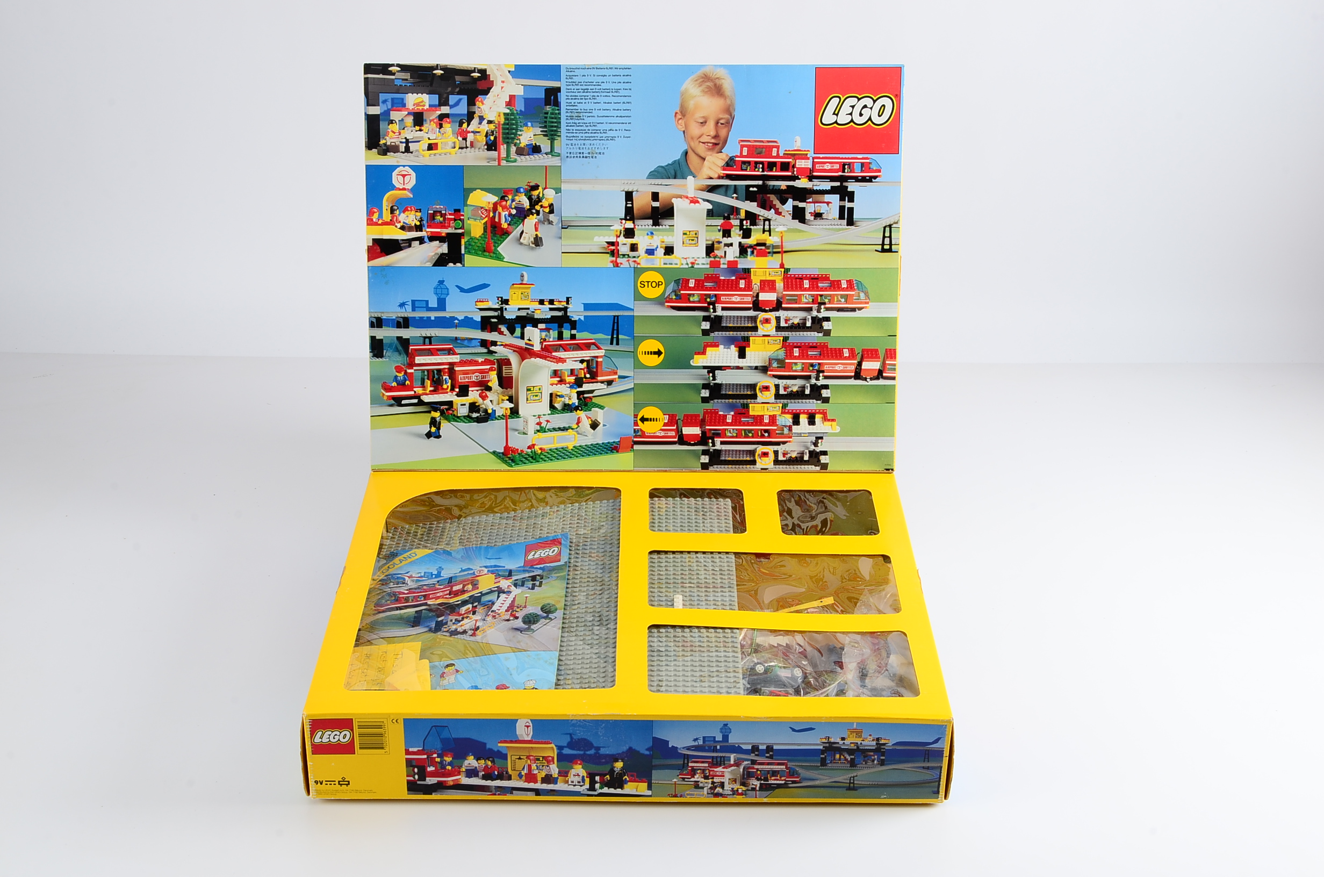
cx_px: 662
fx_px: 1872
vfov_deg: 26.4
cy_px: 438
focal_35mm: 51
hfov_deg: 39.0
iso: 160
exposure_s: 1/125
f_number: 16
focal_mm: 34
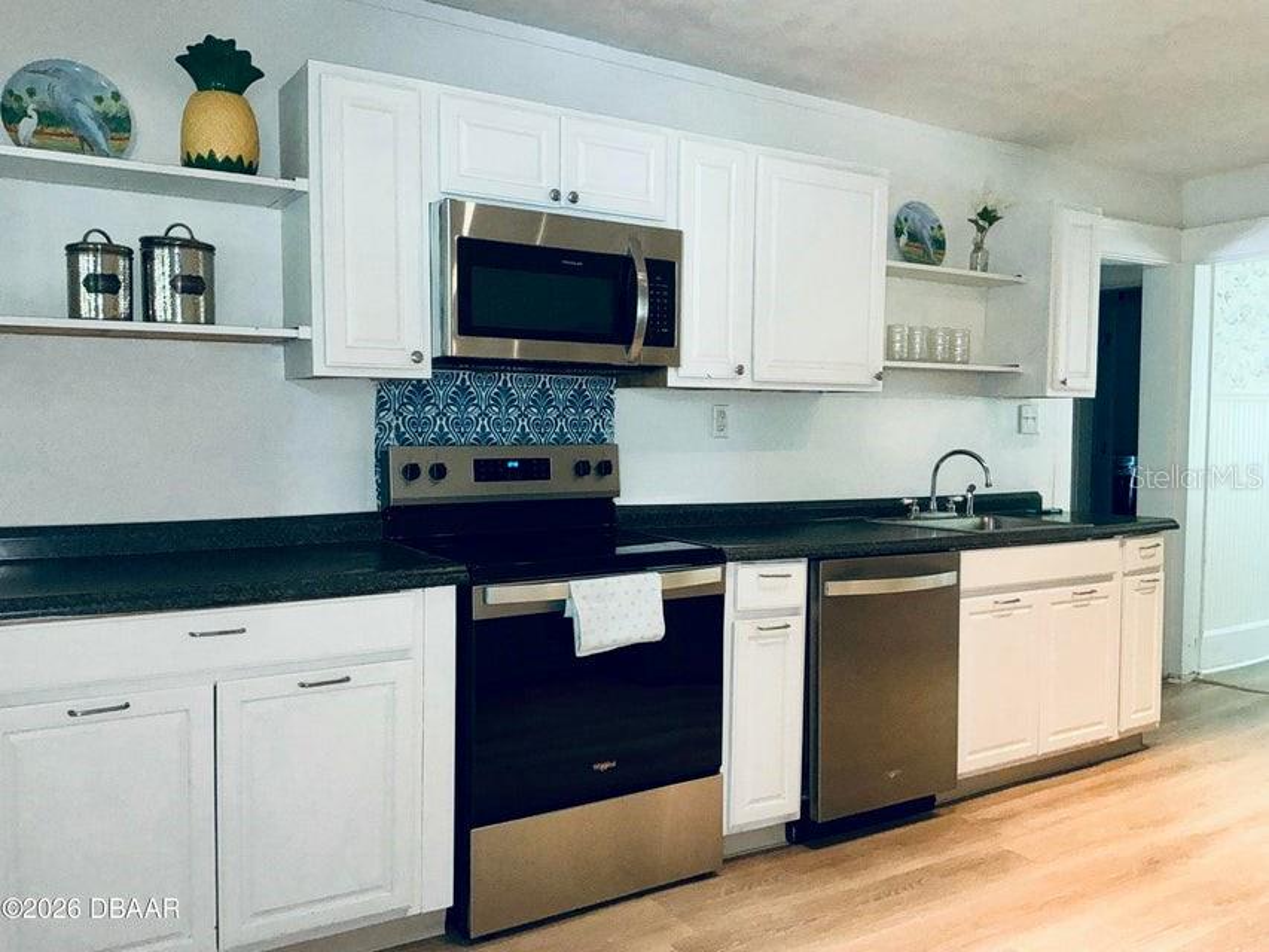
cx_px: 634
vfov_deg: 49.8
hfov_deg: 63.4
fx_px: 1027
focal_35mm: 28
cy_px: 476
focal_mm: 3
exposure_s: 1/60
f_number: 1.8
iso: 64
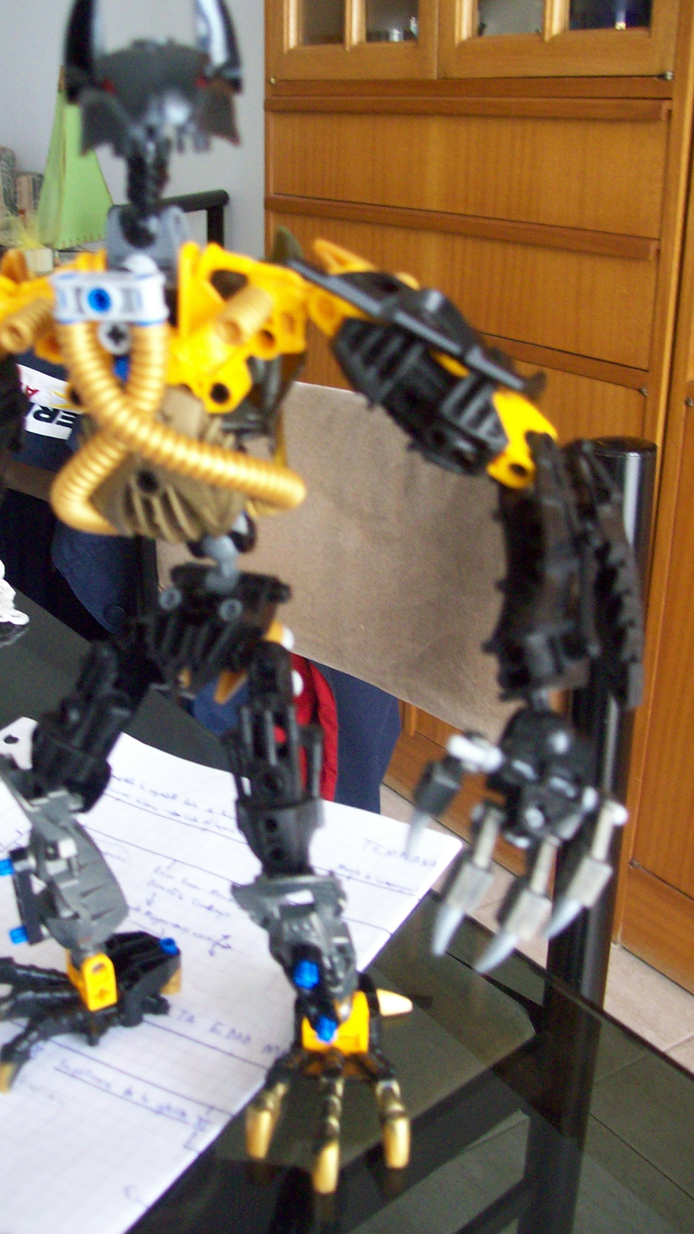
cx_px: 234
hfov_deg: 29.5
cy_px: 612
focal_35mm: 40
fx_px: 1308
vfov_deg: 50.5
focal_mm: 6
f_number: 2.7
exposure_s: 1/8.78
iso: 160
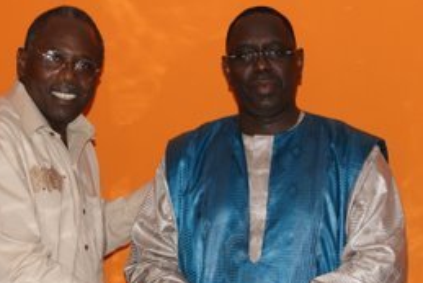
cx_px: 152
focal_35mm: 125
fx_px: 1469
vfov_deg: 11.0
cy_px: 124
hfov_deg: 16.4
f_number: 5.6
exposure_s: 1/80
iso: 400
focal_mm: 45
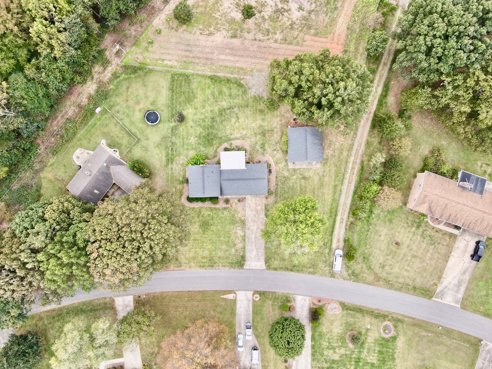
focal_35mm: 24
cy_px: 184
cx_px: 246
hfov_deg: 71.6
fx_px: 341
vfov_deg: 56.8
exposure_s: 1/90
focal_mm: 4.5
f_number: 2.8
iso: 100
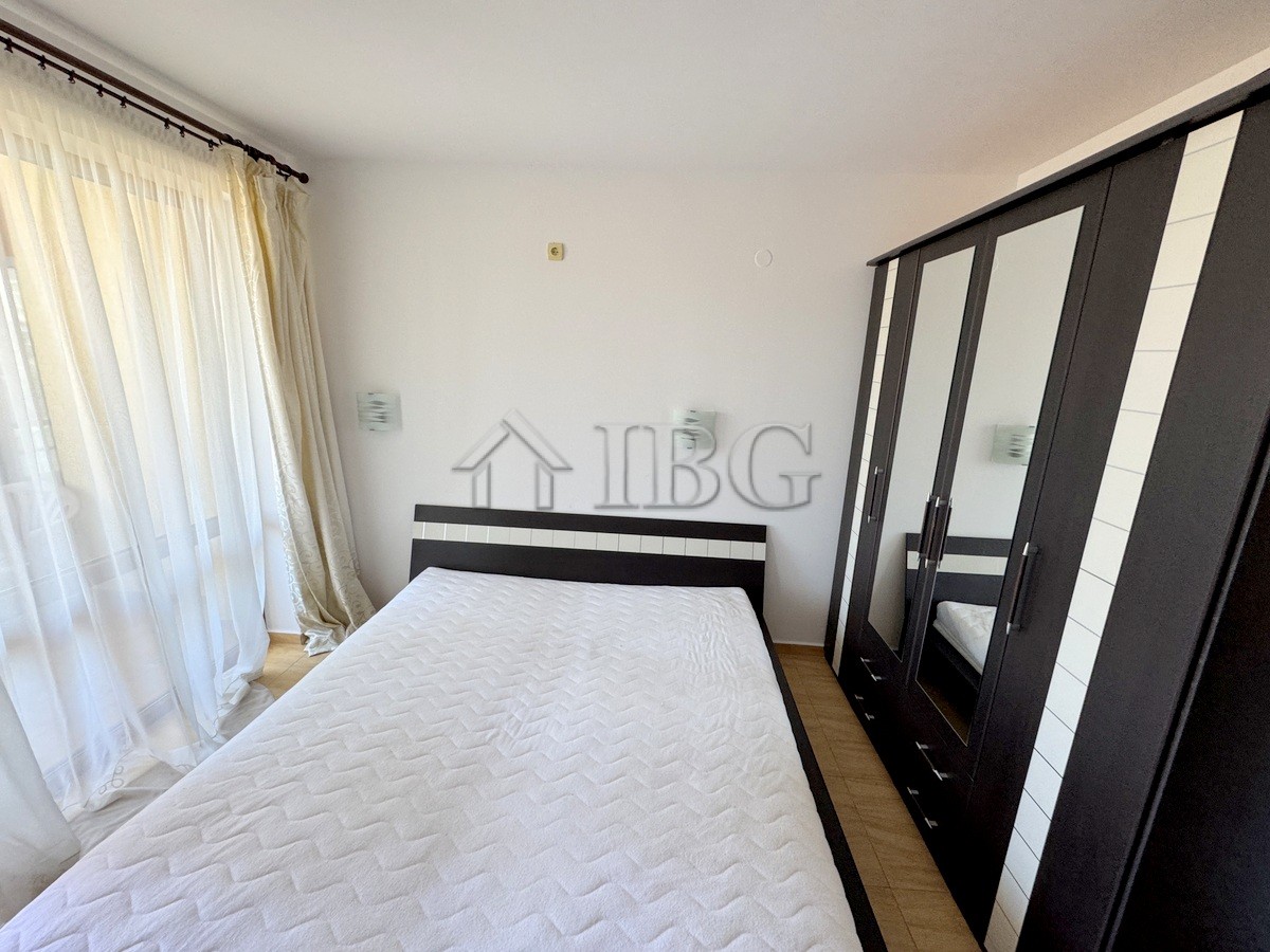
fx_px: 514
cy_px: 476
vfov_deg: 85.7
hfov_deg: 102.1
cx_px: 635
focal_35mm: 14
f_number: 2.2
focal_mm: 2.22
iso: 160
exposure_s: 1/99
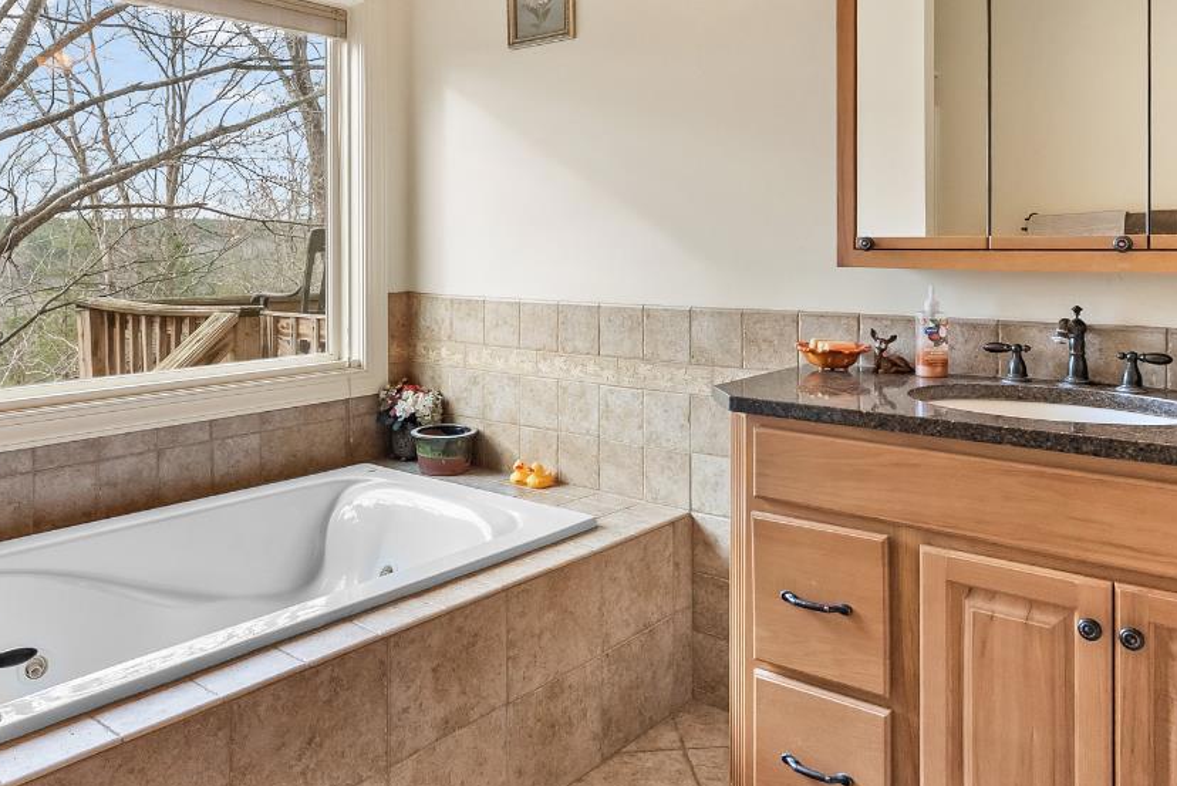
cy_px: 256
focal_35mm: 29
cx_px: 588
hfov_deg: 63.6
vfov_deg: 44.3
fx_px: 949
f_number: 8
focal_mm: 16
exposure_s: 1/13
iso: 1250
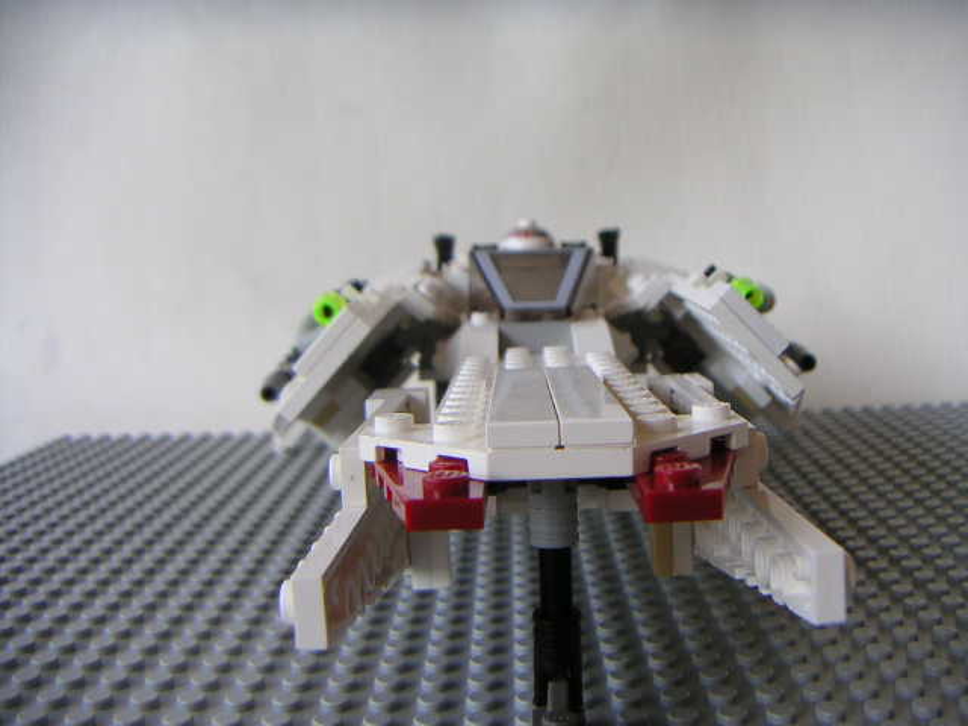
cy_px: 363
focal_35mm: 37
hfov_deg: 50.1
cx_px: 484
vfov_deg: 38.7
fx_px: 1035
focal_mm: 4.8
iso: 64
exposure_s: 1/90
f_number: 2.8
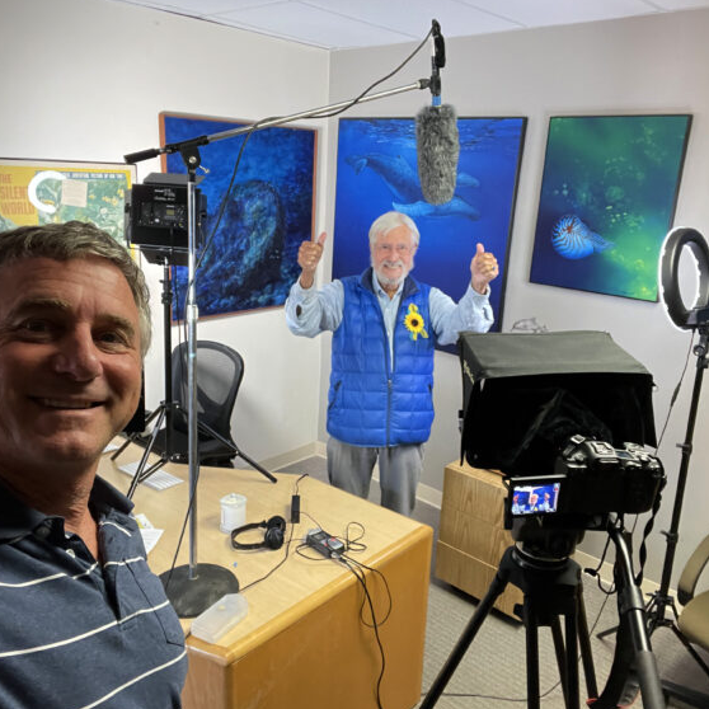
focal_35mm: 28
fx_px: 649
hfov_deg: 57.3
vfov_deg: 57.3
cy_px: 348
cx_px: 370
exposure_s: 1/40
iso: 400
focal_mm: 2.71
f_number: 2.2
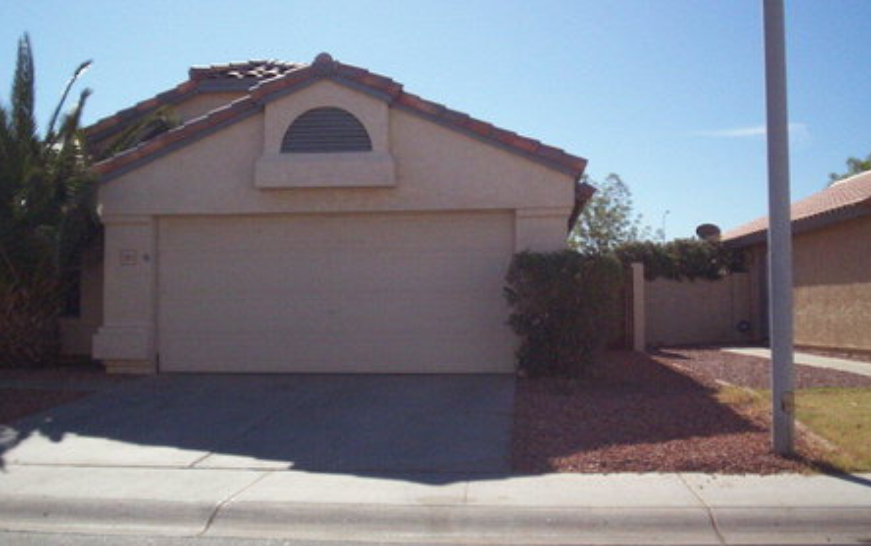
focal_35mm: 44
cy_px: 251
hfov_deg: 45.2
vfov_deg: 29.2
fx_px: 1045
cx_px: 404
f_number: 4.5
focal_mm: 5.9
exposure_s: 1/958
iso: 100
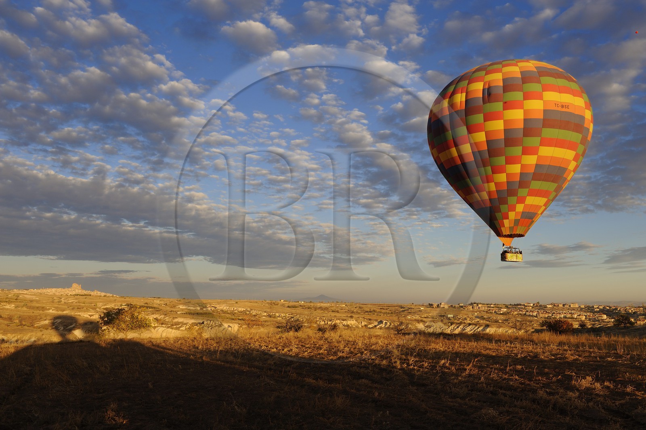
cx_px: 323
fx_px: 574
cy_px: 215
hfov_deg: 58.8
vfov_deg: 41.0
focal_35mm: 32
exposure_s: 1/250
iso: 200
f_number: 7.1
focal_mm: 32
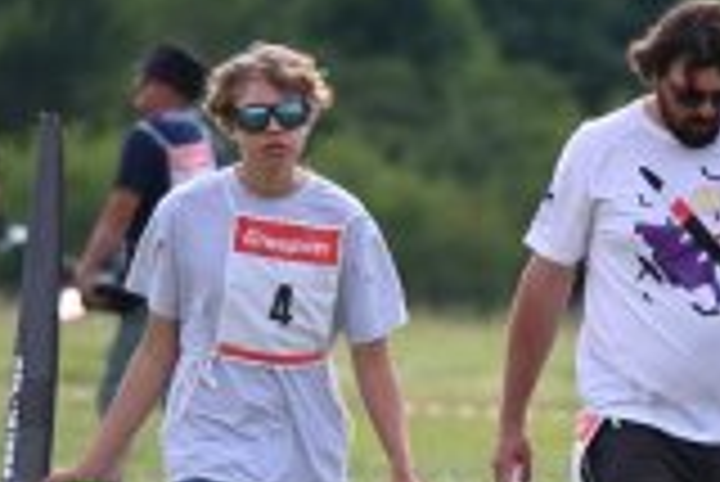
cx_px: 520
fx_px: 21759
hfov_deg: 1.9
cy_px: 568
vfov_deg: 1.3
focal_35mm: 1087
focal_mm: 350
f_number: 6.3
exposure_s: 1/1250
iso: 500
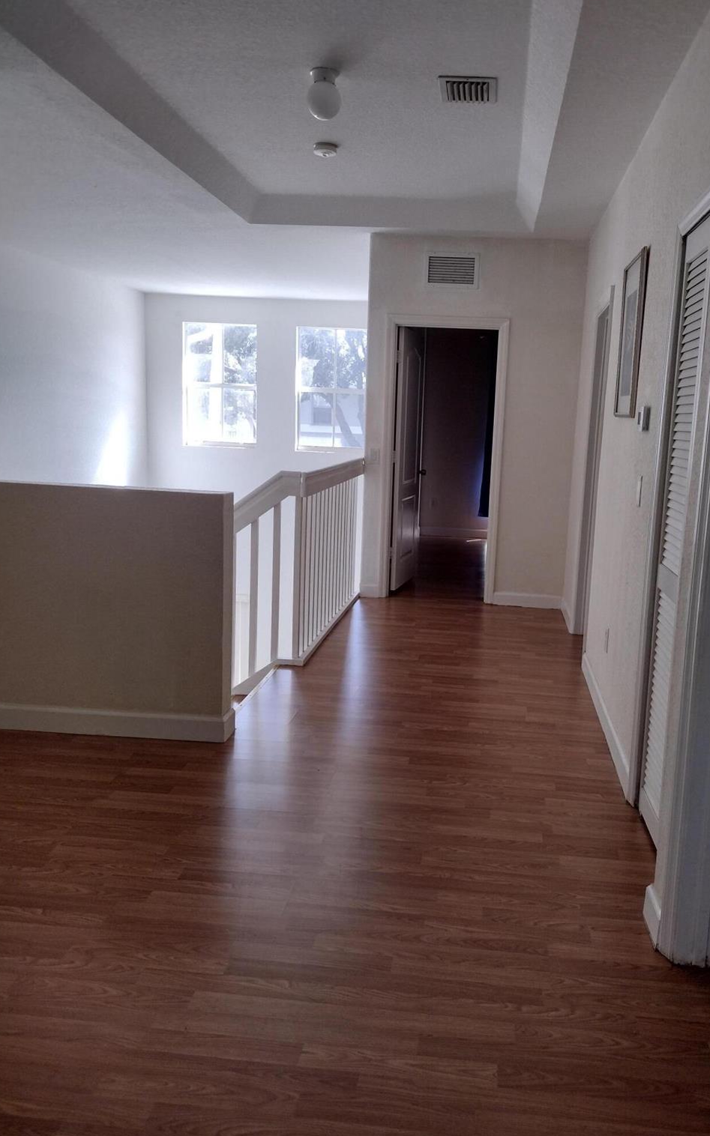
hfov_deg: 42.9
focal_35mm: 29
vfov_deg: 64.6
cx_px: 421
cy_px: 564
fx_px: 898
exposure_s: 1/126
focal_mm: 4.71
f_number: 1.7
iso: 100
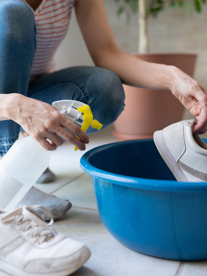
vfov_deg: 37.5
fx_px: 407
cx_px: 91
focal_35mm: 51
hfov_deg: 28.5
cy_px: 139
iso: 500
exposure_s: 1/160
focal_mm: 35
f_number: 1.8
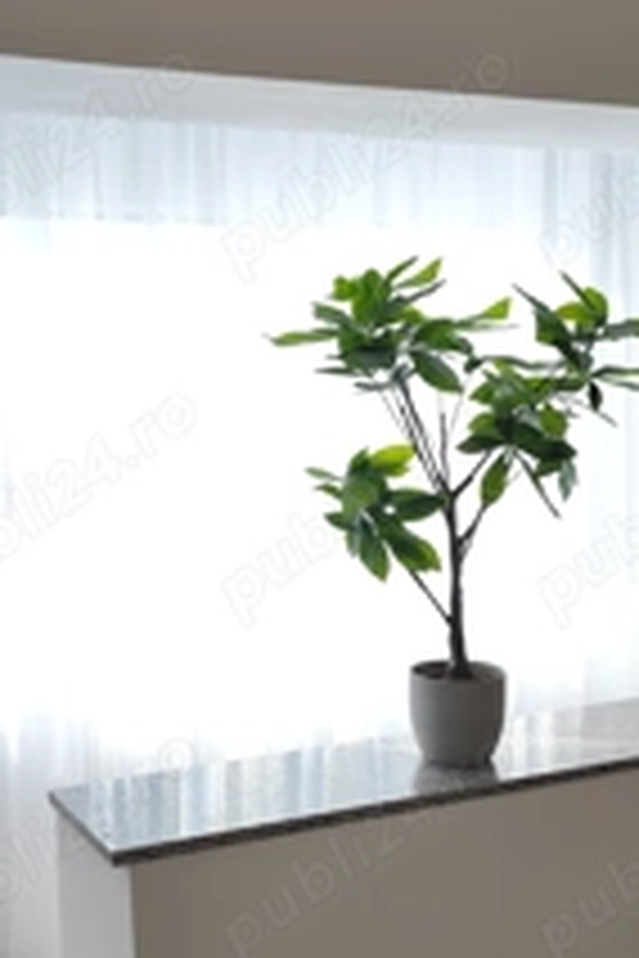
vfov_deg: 43.4
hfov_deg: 29.6
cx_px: 207
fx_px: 1198
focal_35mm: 45
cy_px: 576
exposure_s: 1/140
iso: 50
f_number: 1.65
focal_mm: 6.14
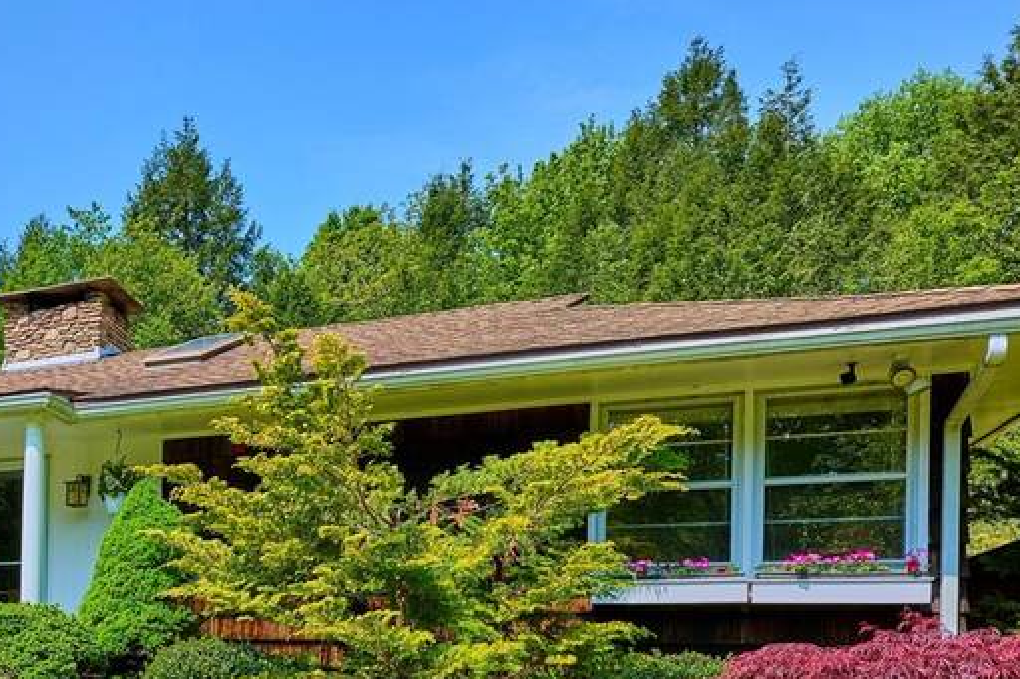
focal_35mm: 36
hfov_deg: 46.7
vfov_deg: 34.1
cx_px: 72
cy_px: 640
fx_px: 1027
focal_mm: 14.5
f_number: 8
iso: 200
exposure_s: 1/640
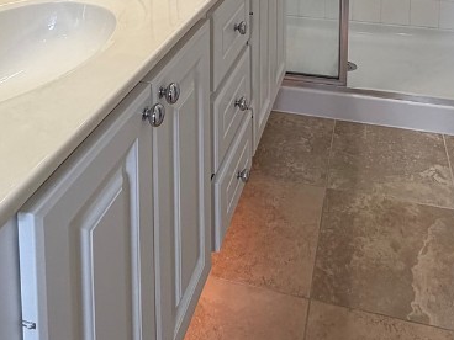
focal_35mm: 39
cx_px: 254
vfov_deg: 29.3
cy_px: -108
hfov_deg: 47.8
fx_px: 511
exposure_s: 1/120
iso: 100
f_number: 2.2
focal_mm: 2.22
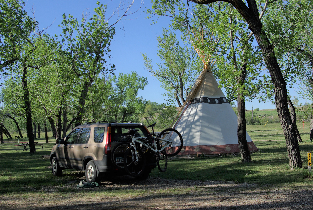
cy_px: 105
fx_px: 366
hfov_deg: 46.3
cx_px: 156
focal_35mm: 42
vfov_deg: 32.0
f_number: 8
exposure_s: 1/250
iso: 100
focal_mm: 28
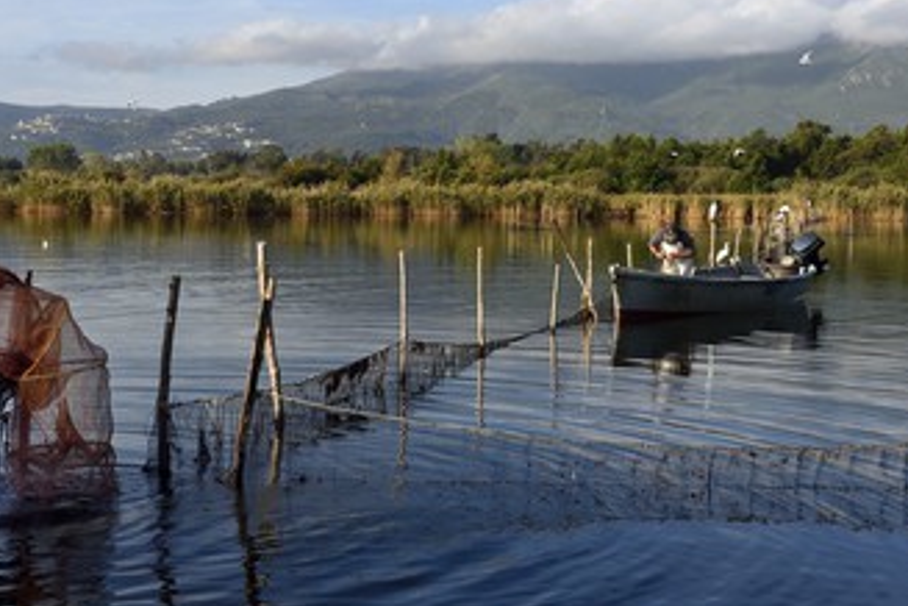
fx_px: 1362
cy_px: 278
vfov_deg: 25.1
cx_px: 333
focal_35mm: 54
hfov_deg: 36.6
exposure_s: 1/250
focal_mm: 42
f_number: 10
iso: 200
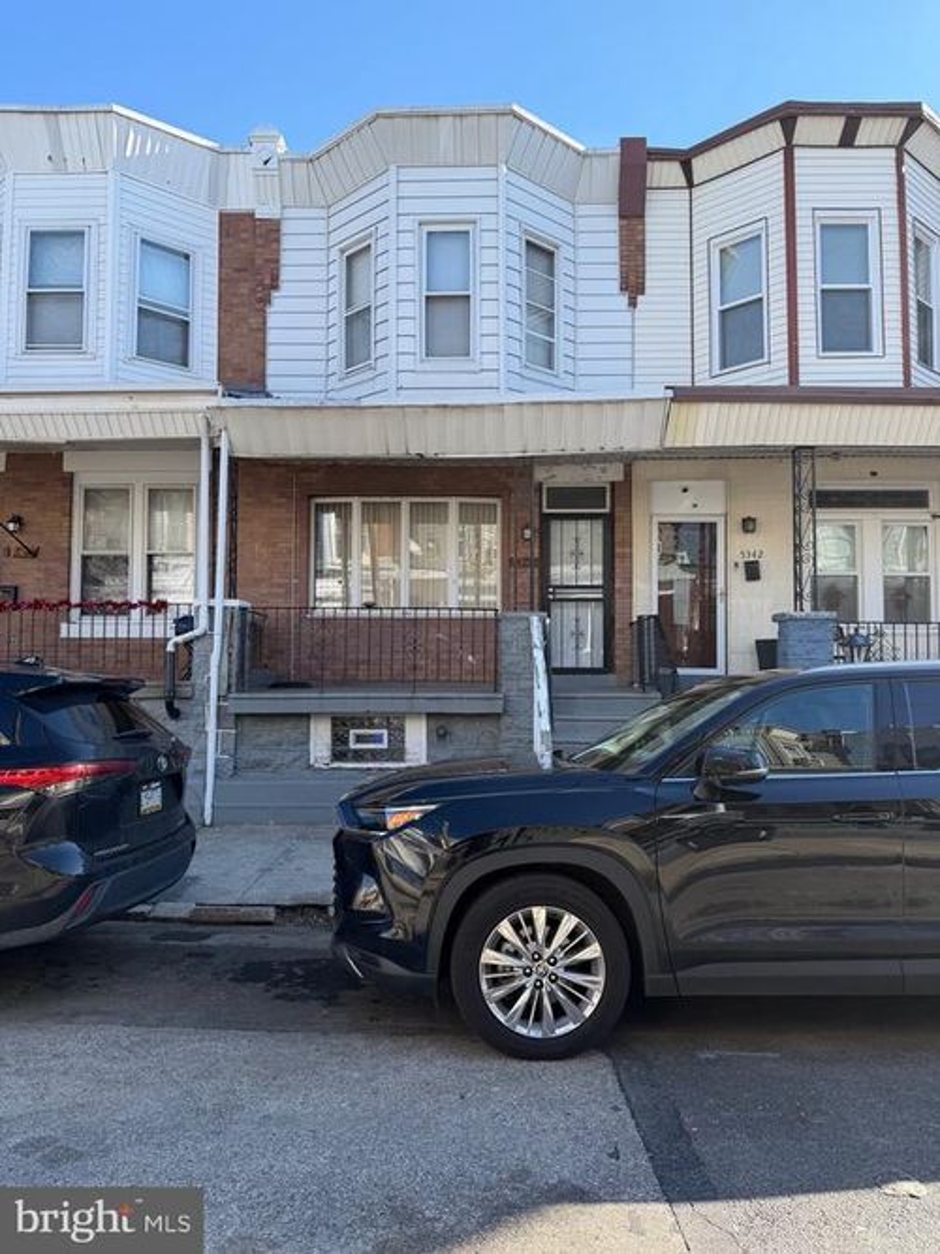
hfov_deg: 56.8
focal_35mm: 24
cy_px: 627
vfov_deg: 71.6
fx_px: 869
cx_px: 470
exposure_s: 1/1385
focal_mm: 6.76
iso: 80
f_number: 1.78
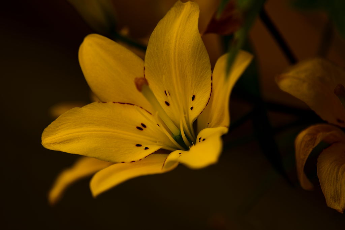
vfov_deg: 4.6
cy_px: 115
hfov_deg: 6.9
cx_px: 172
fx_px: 2875
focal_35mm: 300
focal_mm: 300
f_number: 4
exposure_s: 1/500
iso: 64
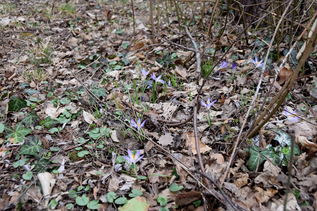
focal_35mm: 52
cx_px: 158
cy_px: 106
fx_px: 462
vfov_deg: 25.8
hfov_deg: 37.9
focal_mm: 35
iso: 400
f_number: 6.3
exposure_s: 1/160
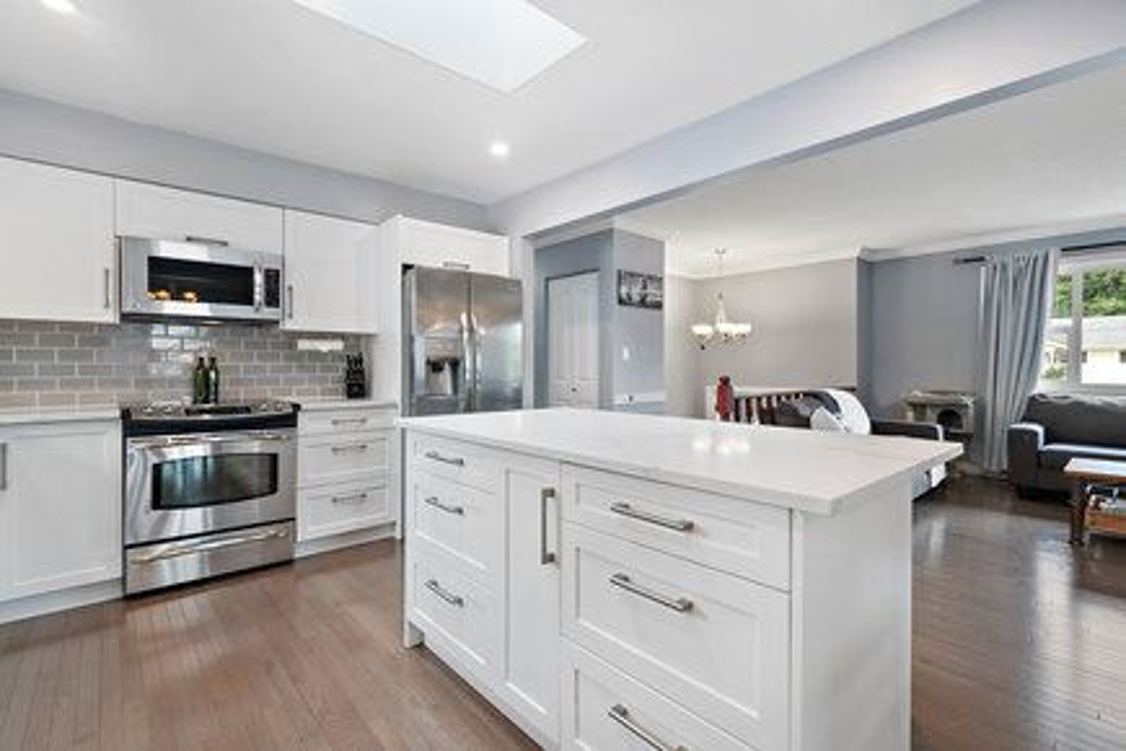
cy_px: 376
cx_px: 563
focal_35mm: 16
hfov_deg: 96.7
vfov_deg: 73.7
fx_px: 500
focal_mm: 16
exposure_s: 1/6
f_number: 6.3
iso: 400
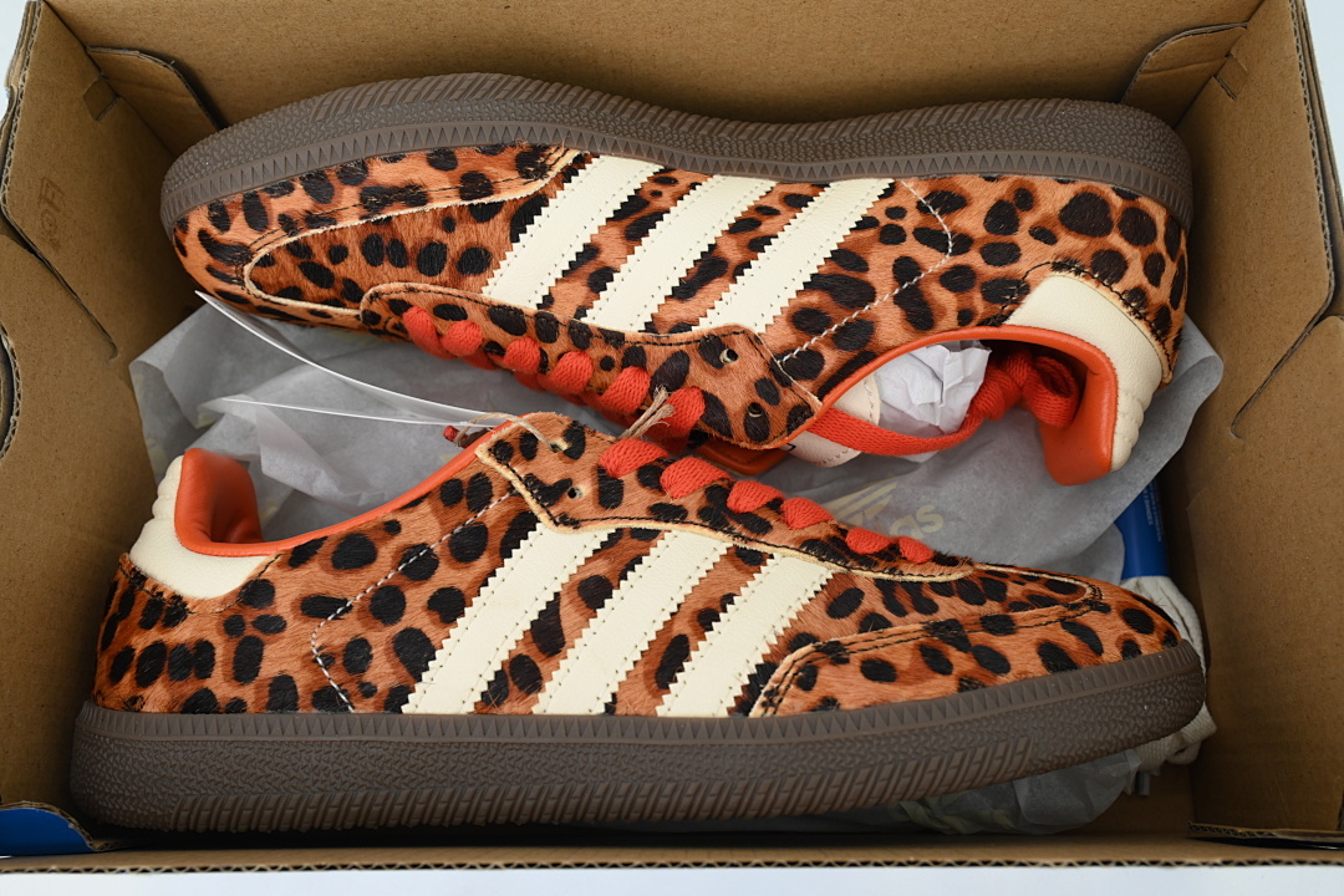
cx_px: 672
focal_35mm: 31
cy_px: 448
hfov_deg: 60.3
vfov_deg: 42.3
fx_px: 1157
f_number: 9
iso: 400
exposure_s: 1/100
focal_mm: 31
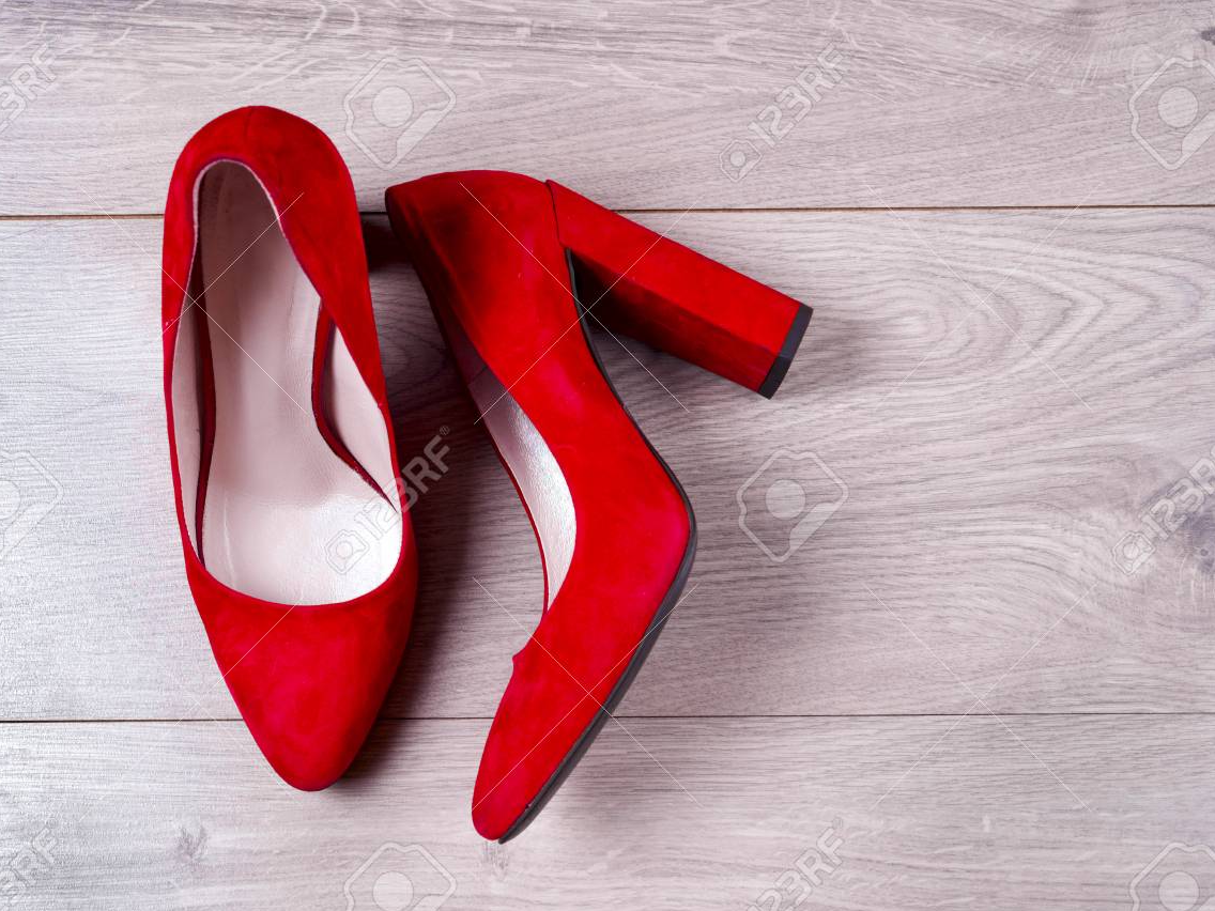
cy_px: 462
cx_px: 587
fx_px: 1930
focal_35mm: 55
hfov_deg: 34.9
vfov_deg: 26.6
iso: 100
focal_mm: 50
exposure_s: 1/100
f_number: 9
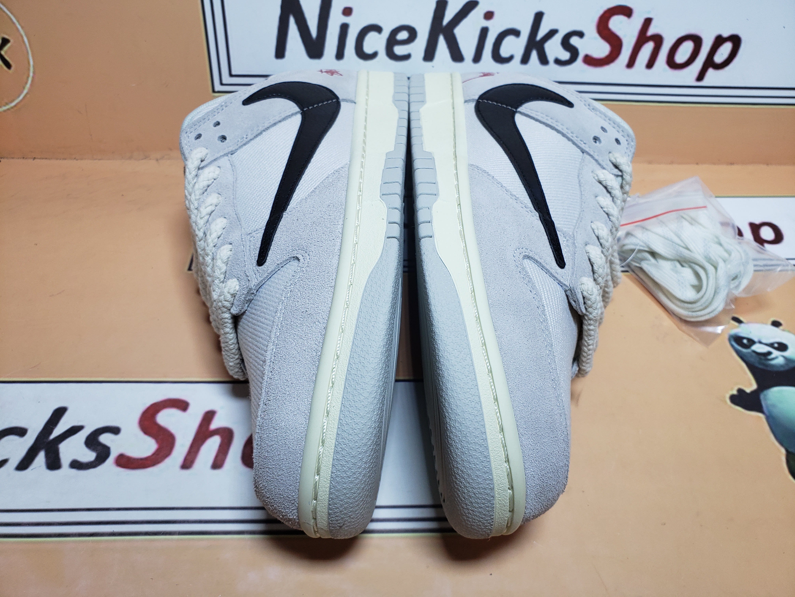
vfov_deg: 53.1
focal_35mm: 26
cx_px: 398
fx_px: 597
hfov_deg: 67.3
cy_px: 298
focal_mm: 4.3
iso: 50
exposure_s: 1/322
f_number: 2.4
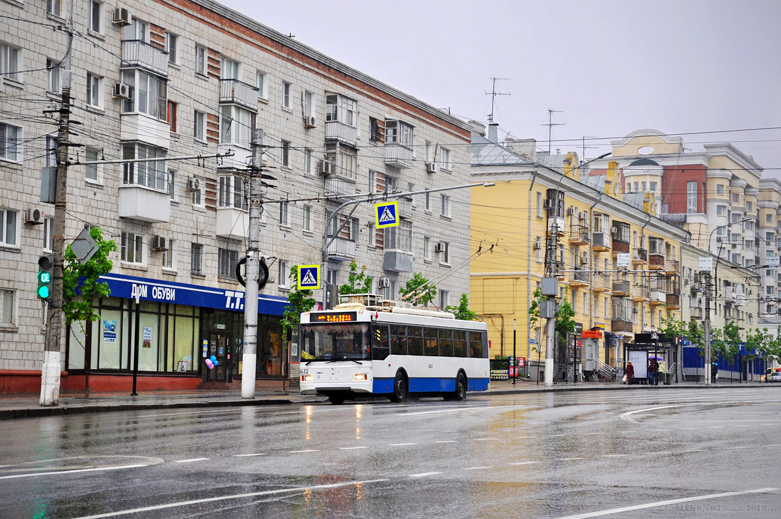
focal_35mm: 68
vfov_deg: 20.1
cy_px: 260
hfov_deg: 29.9
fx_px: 1463
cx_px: 390
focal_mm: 45
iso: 400
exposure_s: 1/250
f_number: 5.6
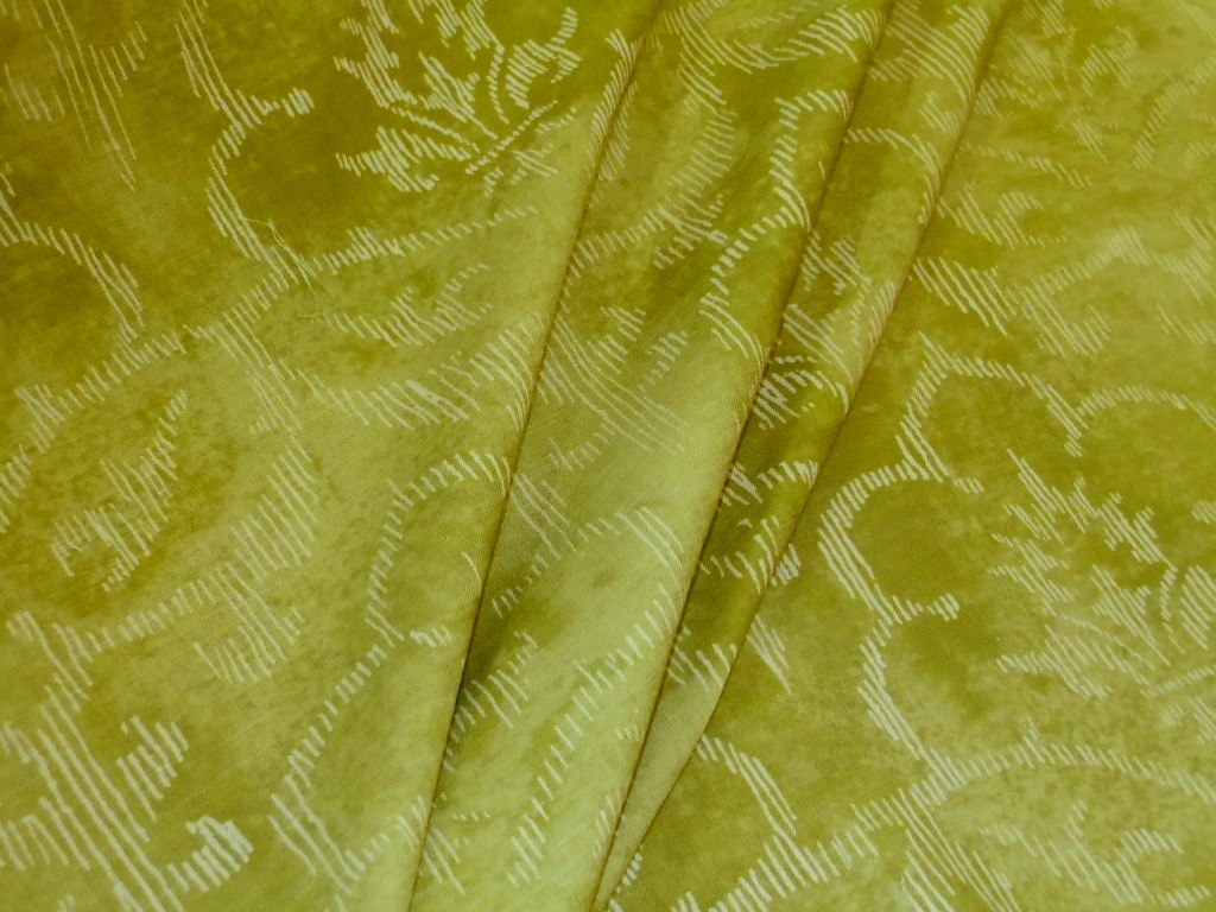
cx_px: 608
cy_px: 456
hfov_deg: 35.5
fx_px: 1897
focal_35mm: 54
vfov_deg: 27.0
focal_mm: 9.6
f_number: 4.9
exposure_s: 1/100
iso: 800
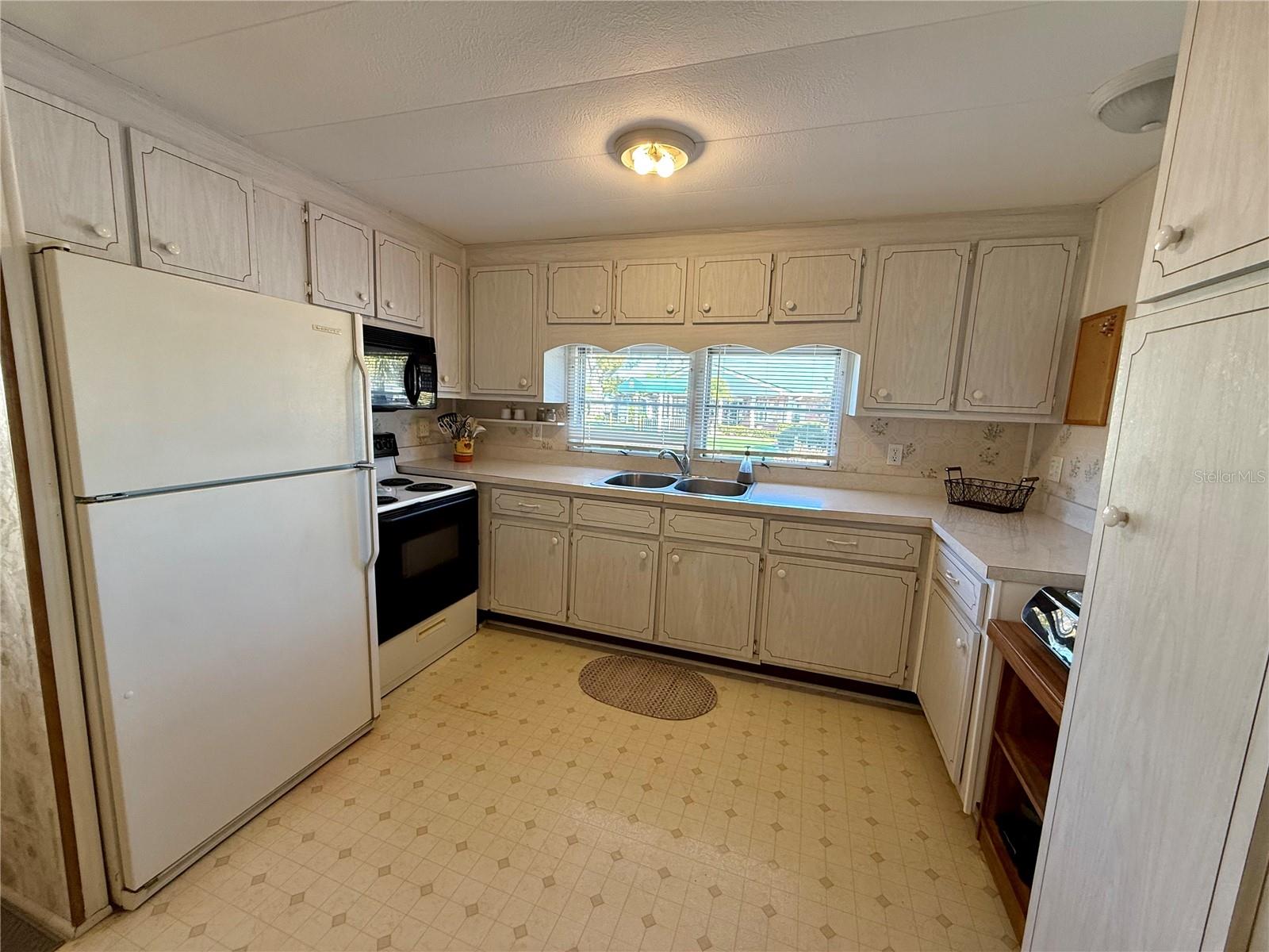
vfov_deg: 85.7
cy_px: 476
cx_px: 634
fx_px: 513
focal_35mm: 14
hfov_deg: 102.1
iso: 125
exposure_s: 1/120
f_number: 2.2
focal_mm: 2.22
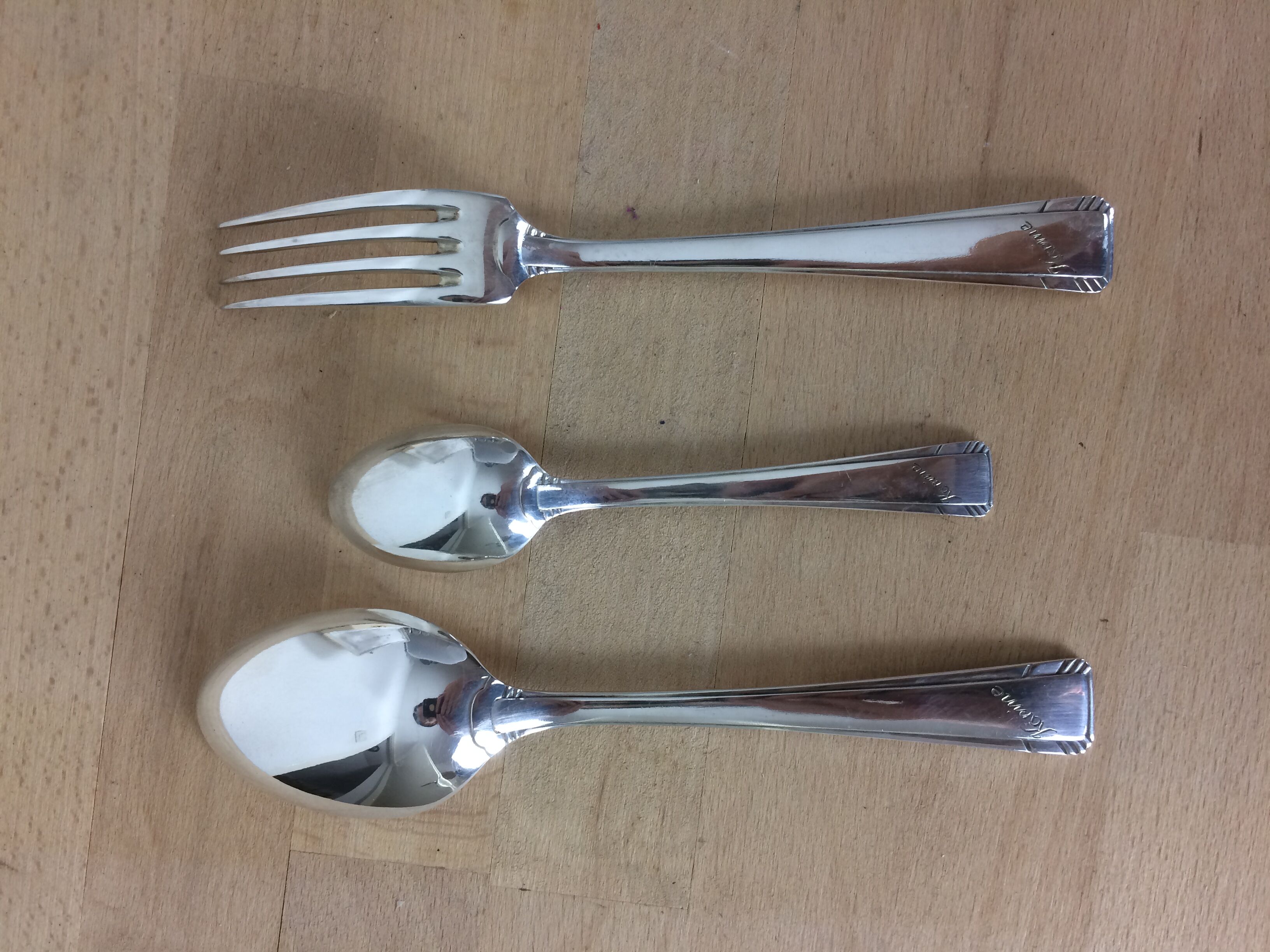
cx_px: 635
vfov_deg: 48.2
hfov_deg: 61.7
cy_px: 476
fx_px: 1064
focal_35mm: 29
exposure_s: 1/33
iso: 40
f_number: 2.2
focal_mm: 4.15
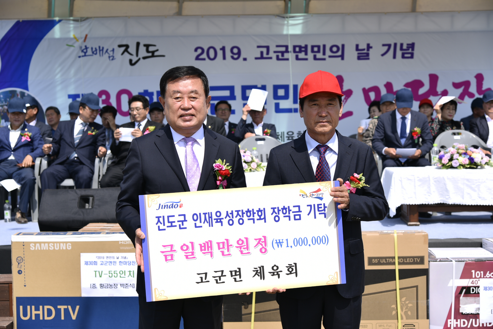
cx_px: 246
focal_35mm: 58
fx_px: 794
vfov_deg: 23.4
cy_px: 164
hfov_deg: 34.5
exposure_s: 1/200
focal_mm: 58
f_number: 5
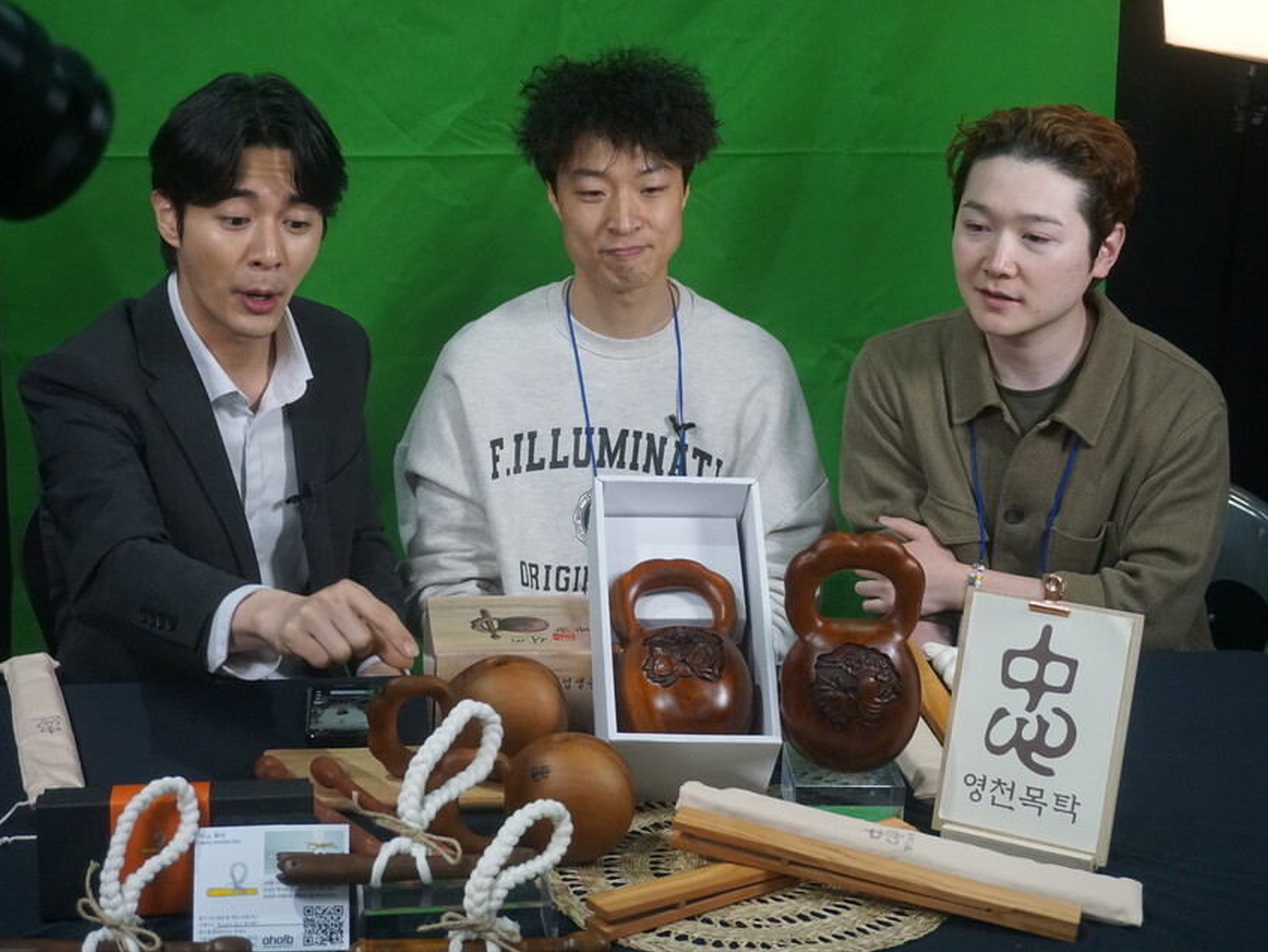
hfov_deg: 31.9
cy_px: 474
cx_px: 616
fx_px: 2218
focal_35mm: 61
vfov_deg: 24.2
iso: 2000
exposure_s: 1/160
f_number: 5.6
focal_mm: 37
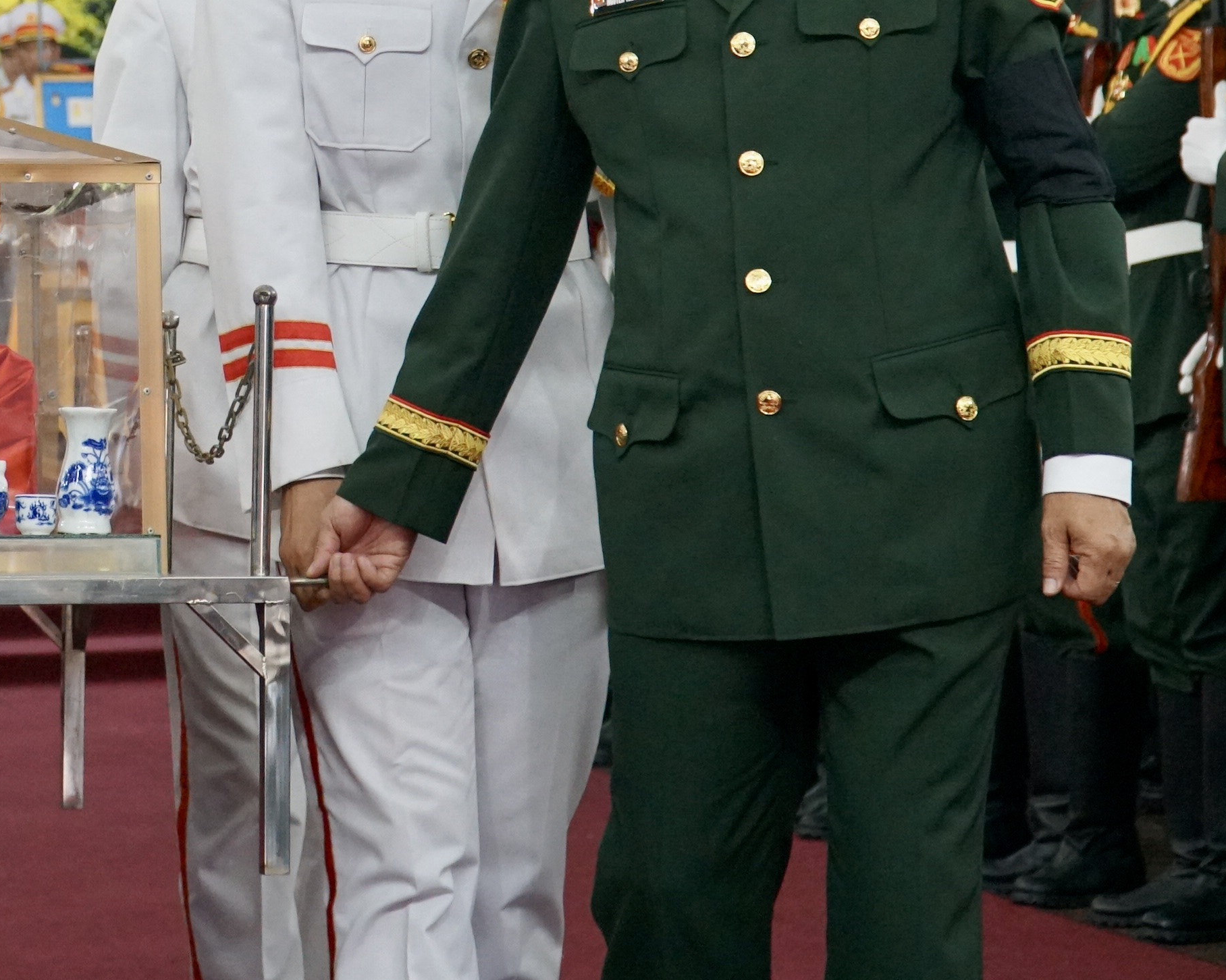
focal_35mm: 125
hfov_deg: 15.1
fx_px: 4535
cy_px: 54
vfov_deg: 12.2
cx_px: 13
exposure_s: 1/160
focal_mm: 38
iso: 2000
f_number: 4
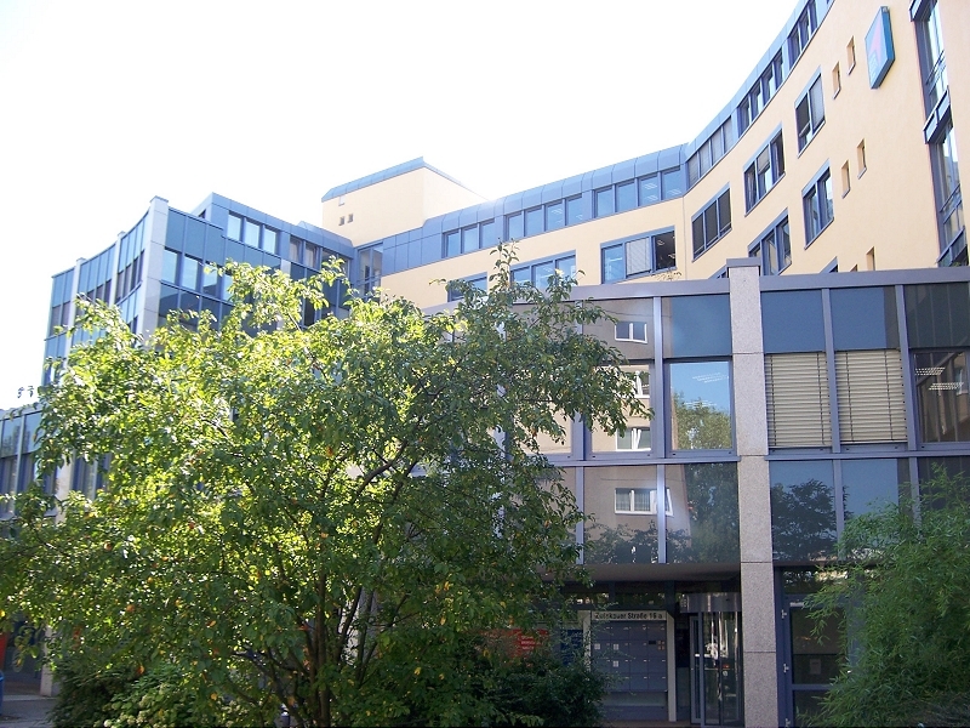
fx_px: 1009
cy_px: 364
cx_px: 485
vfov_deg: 39.7
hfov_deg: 51.4
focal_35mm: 36
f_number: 2.8
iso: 80
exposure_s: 1/200
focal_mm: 6.2
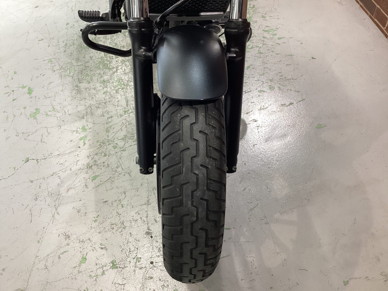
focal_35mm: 31
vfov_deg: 45.4
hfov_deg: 58.4
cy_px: 146
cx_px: 194
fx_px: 347
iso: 80
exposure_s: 1/50
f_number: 2.4
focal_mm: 3.3
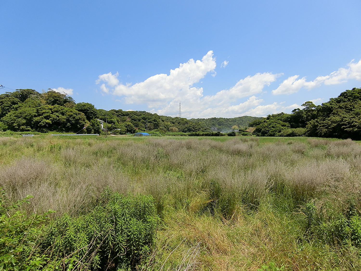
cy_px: 136
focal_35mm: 19
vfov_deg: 68.7
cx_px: 180
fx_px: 198
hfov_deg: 84.7
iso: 80
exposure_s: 1/250
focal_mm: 4.06
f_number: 6.9
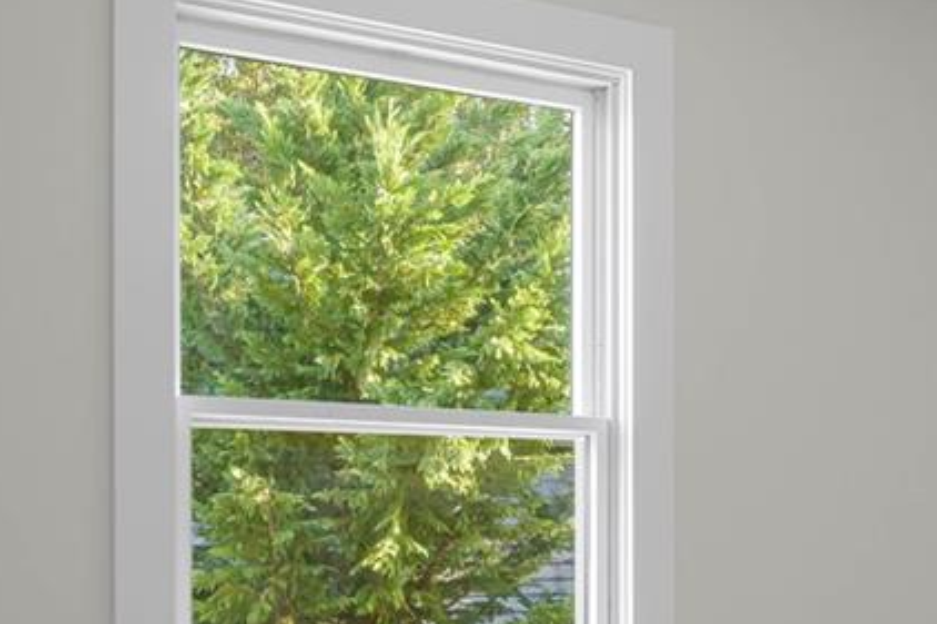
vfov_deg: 19.7
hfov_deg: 28.8
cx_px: 802
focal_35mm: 68
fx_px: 1769
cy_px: 547
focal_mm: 14
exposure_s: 1/2.5
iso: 250
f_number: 9
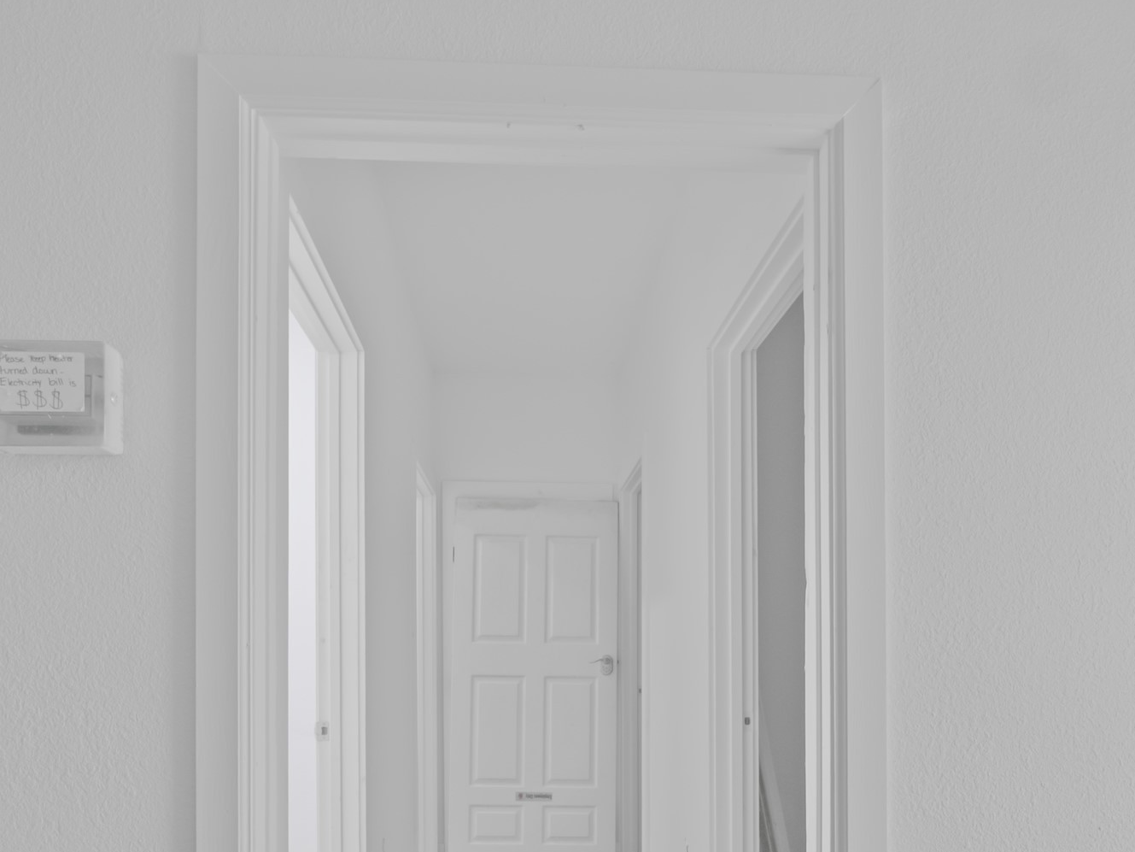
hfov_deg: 67.3
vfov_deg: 51.8
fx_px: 853
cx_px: 560
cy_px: 585
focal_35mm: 26
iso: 500
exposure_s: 1.3
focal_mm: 9
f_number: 9
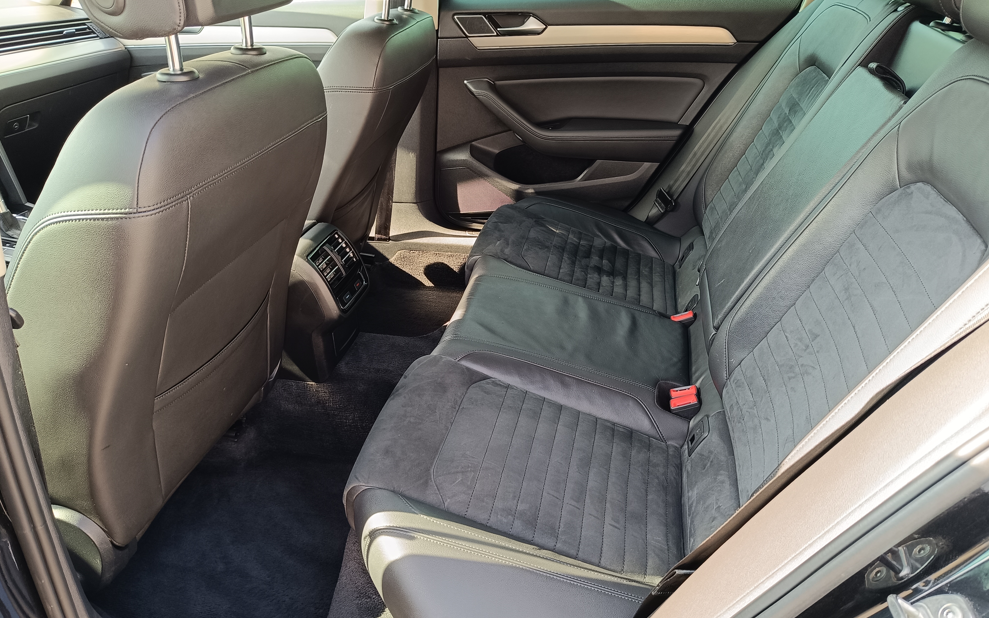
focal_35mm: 26
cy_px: 348
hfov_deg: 70.4
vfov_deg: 47.5
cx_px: 500
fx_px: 701
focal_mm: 5.59
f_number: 1.88
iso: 156
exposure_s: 1/101
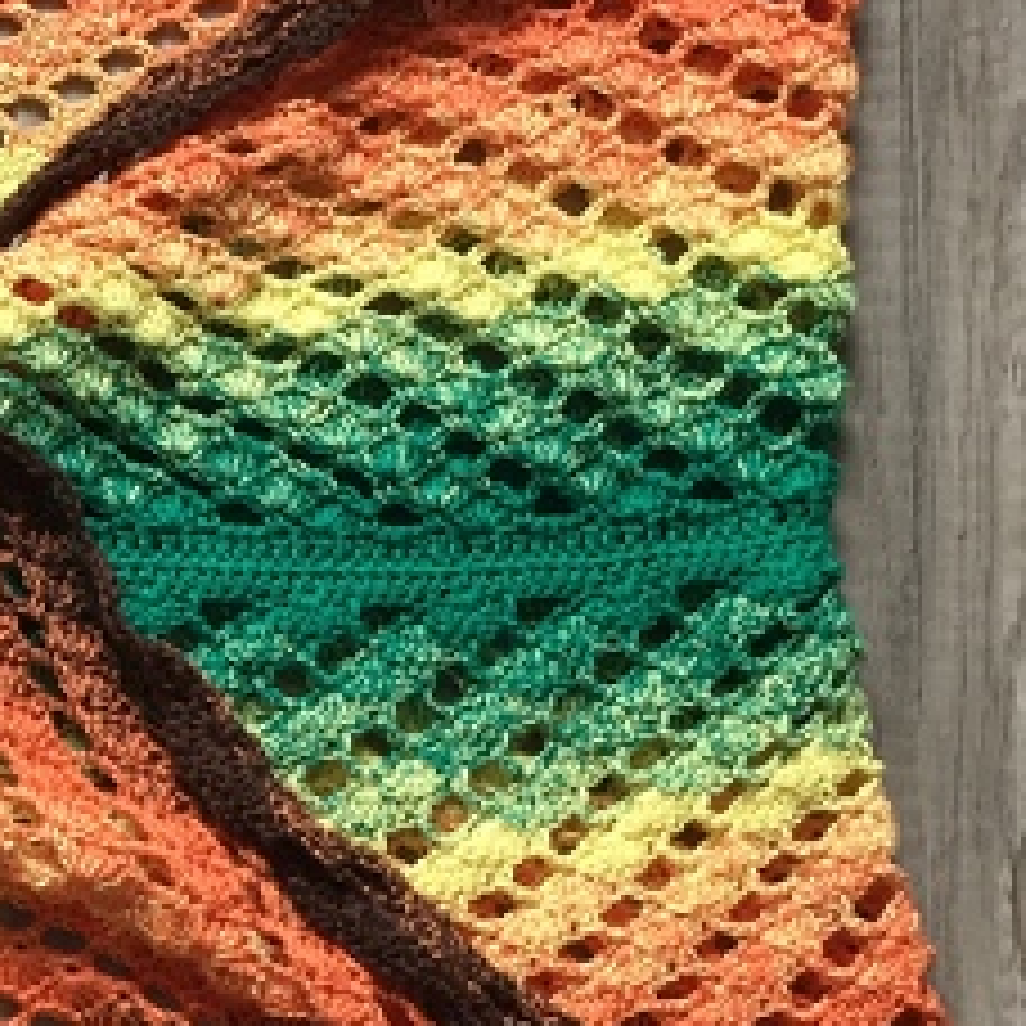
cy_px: 770
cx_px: -207
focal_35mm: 90
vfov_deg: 19.2
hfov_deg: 18.3
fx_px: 3018
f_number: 2.2
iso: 80
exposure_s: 1/33
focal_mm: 4.15
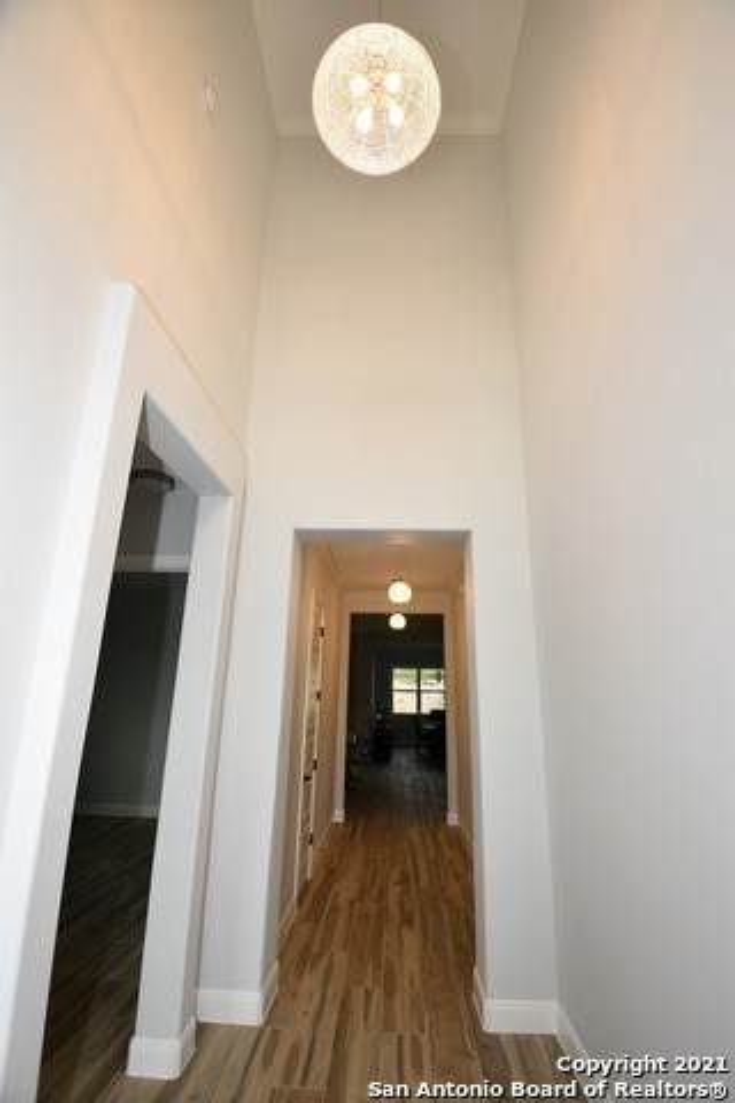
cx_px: 368
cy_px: 552
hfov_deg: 77.3
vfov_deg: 100.4
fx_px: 459
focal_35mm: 15
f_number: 4.5
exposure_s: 1/160
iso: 800
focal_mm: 10
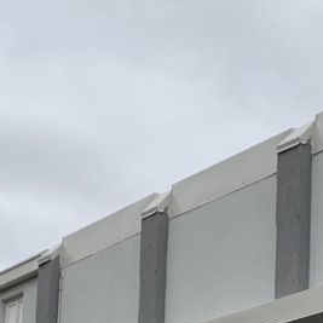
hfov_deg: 15.8
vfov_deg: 15.0
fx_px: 1161
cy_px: 444
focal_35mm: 110
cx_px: 203
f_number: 1.8
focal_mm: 4.25
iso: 32
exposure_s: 1/121
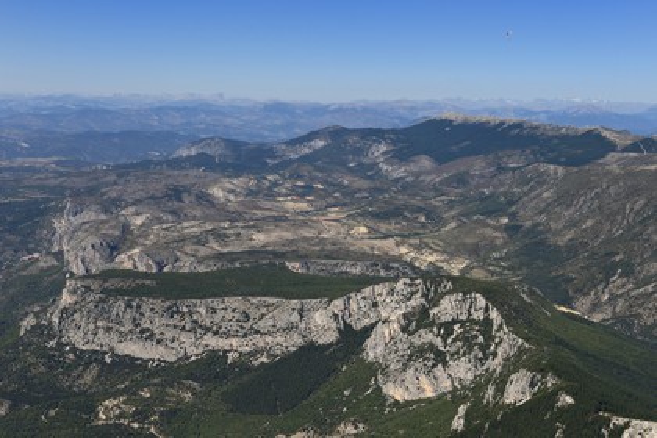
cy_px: 219
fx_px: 1004
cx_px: 328
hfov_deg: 36.2
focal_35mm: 55
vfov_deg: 24.6
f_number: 10
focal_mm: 55
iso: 200
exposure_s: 1/640
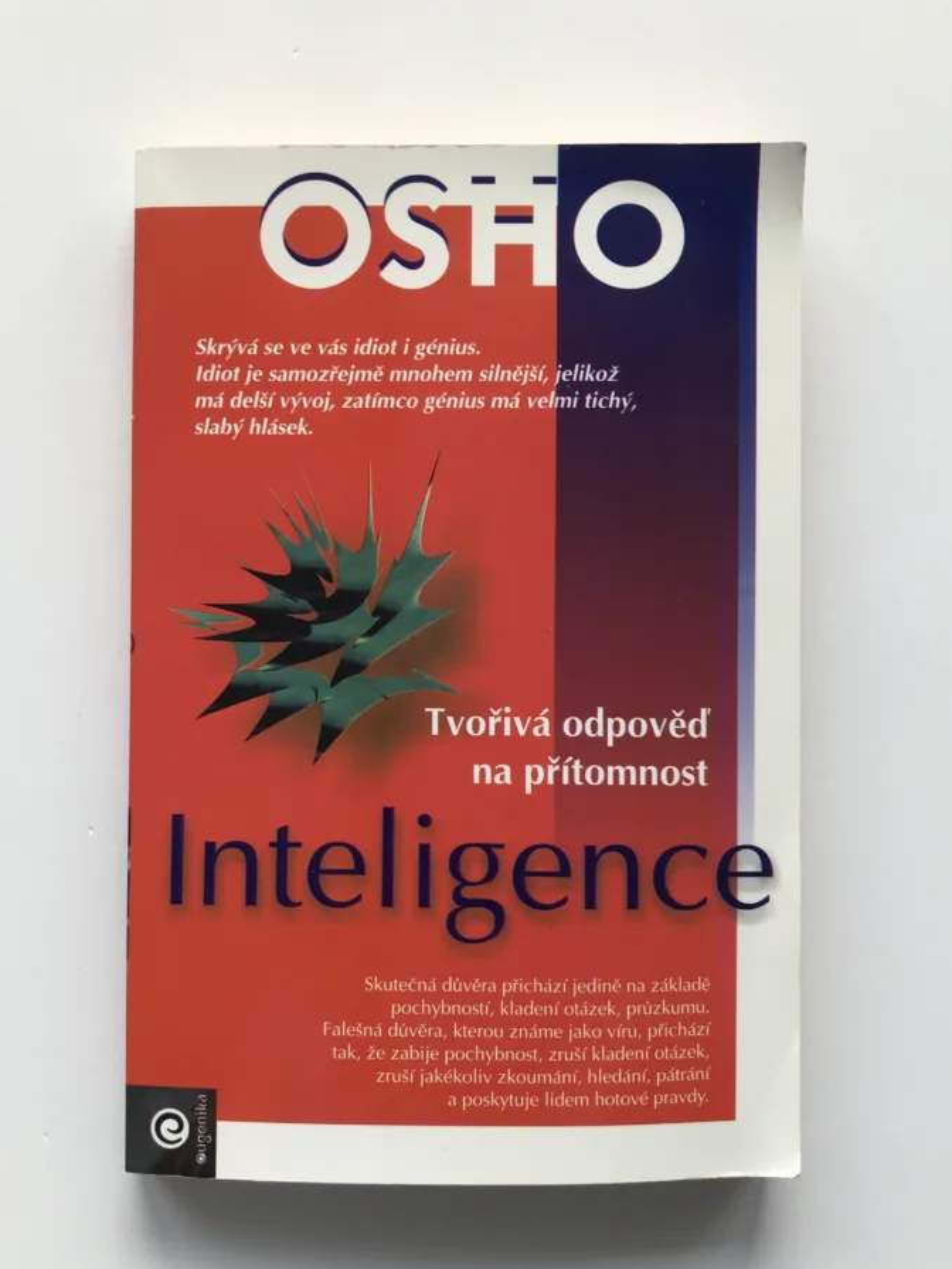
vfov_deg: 56.8
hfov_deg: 44.1
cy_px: 673
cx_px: 428
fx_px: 1173
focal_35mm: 32
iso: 32
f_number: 1.8
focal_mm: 3.99
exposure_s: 1/100
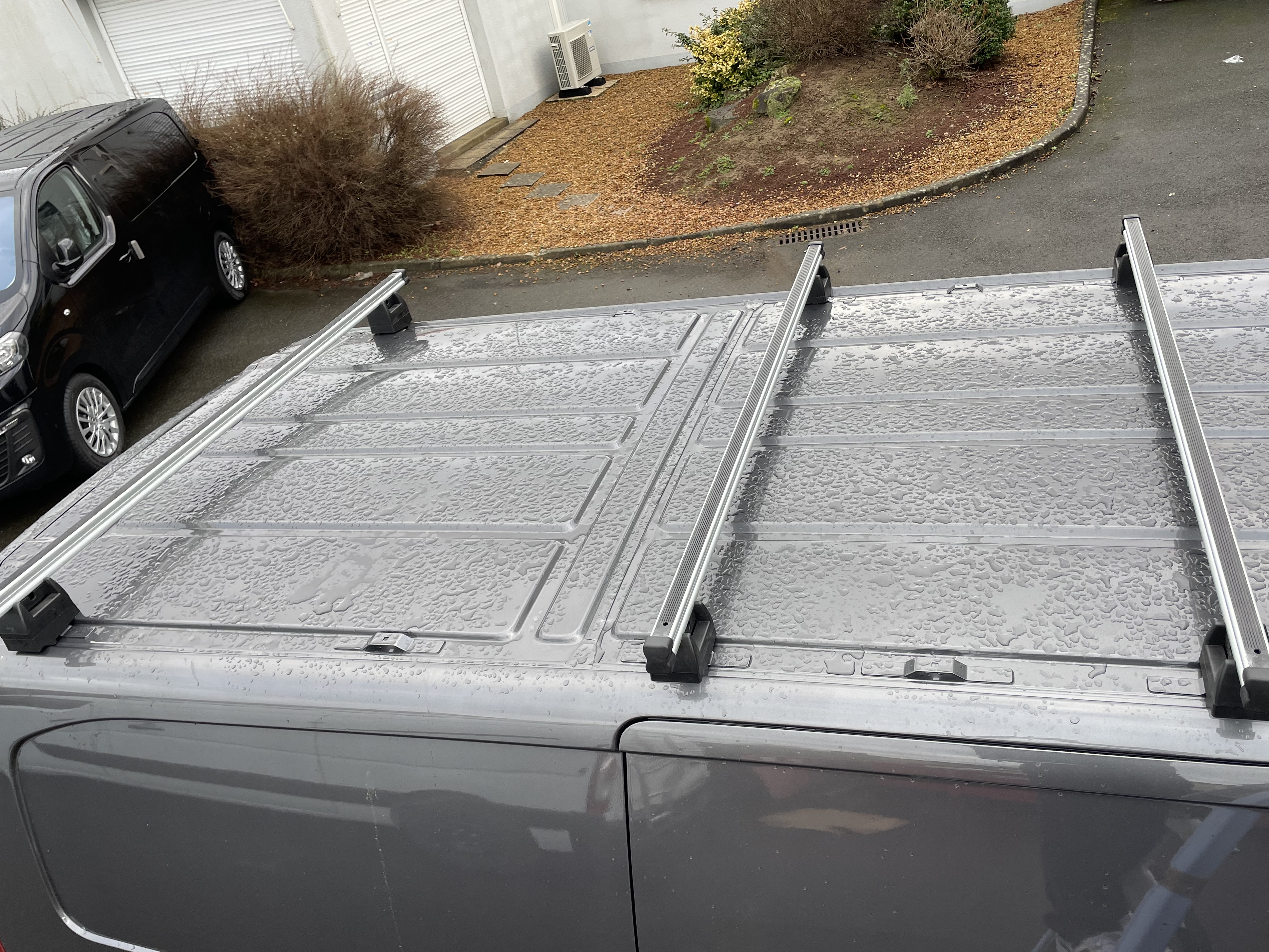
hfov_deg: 63.4
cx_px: 680
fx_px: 1026
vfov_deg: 49.7
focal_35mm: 28
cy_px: 467
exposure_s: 1/381
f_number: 1.6
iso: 32
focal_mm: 4.2
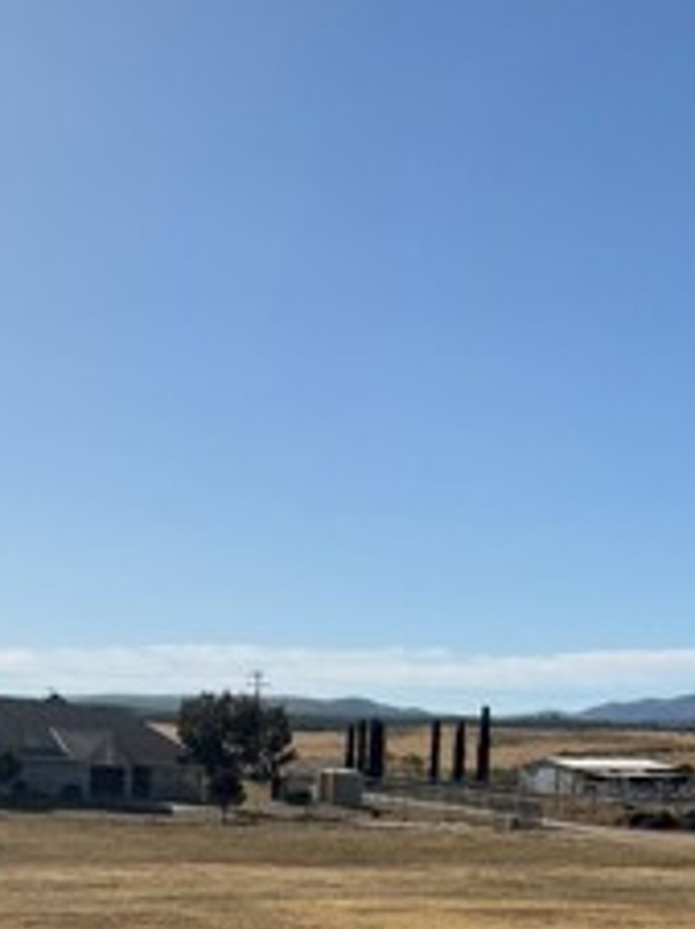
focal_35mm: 68
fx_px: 1824
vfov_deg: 26.2
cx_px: 271
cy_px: 1048
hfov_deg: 21.5
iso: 80
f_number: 1.78
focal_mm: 6.86
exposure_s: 1/9709
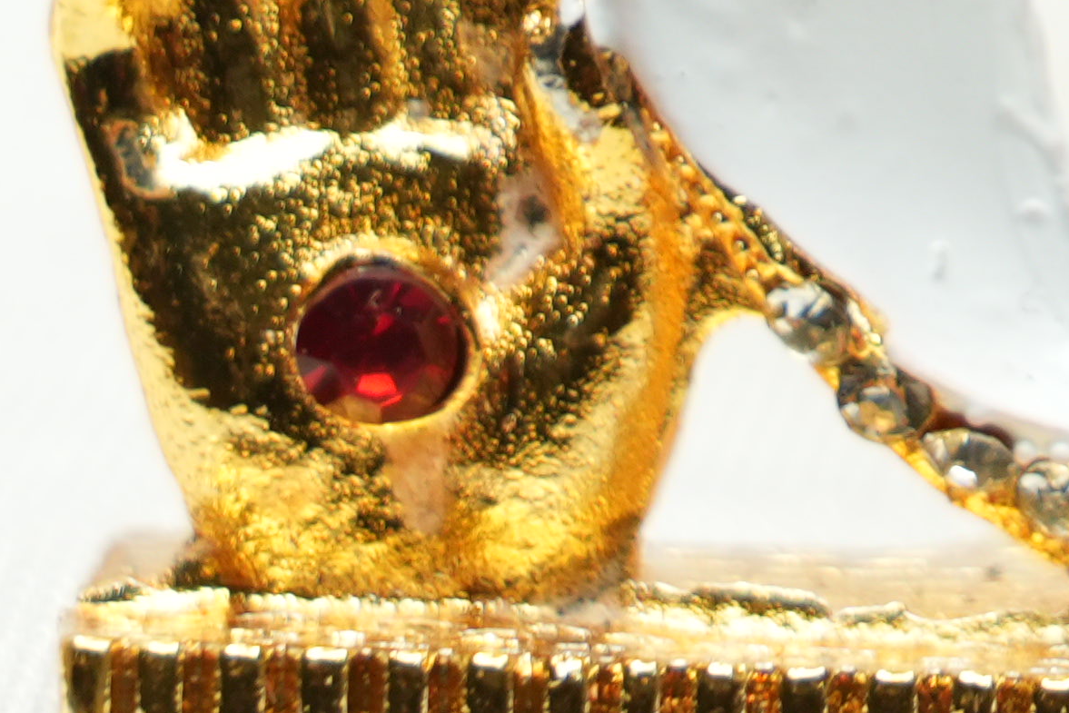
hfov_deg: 3.3
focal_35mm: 625
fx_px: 18560
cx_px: 1276
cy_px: -771
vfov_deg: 2.2
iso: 500
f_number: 7.1
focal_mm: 105
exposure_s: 1/50
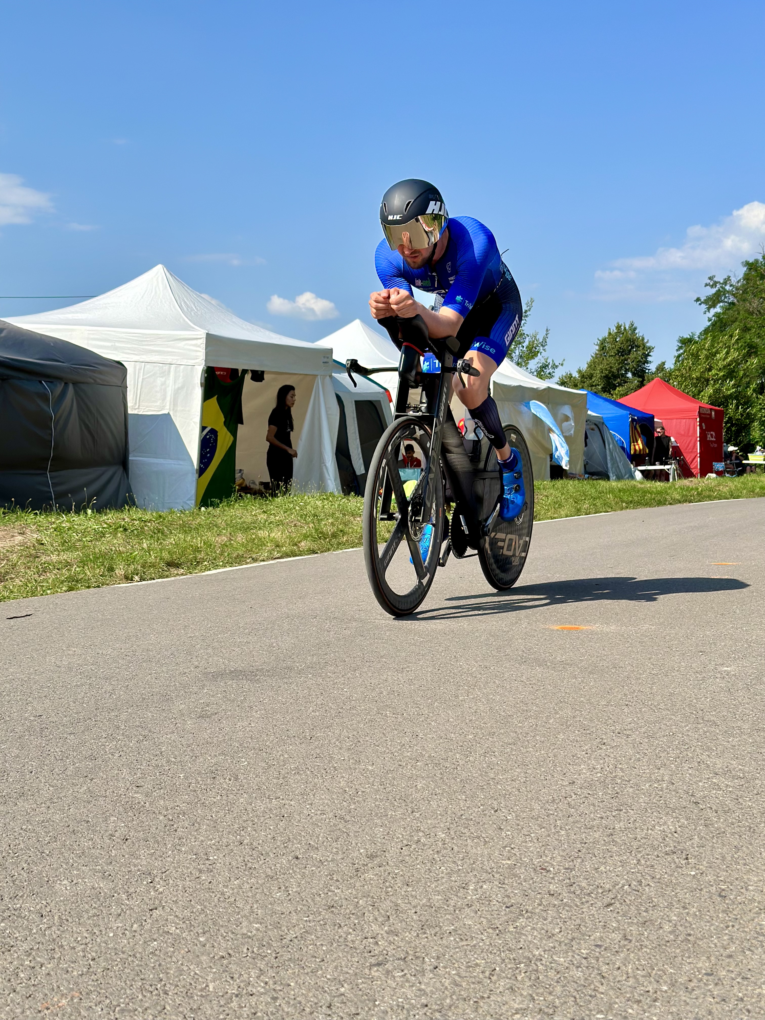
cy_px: 510
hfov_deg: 30.3
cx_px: 382
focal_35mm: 48
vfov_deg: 39.7
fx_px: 1414
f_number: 1.78
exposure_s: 1/6623
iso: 100
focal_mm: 6.86
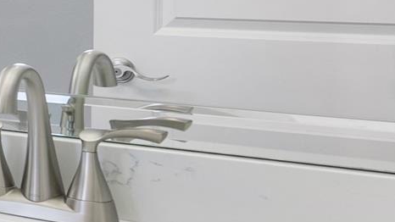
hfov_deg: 14.7
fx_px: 943
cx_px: -560
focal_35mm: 90
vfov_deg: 13.2
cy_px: -14
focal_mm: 16
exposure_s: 1/6
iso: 640
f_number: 9
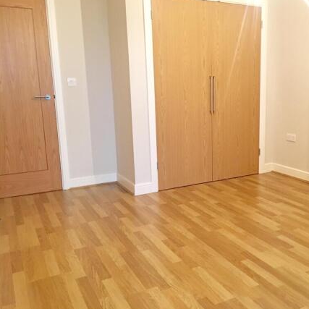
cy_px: 154
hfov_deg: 46.4
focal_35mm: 35
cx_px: 209
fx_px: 353
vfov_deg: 47.2
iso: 80
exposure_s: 1/10
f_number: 2.2
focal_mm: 4.15
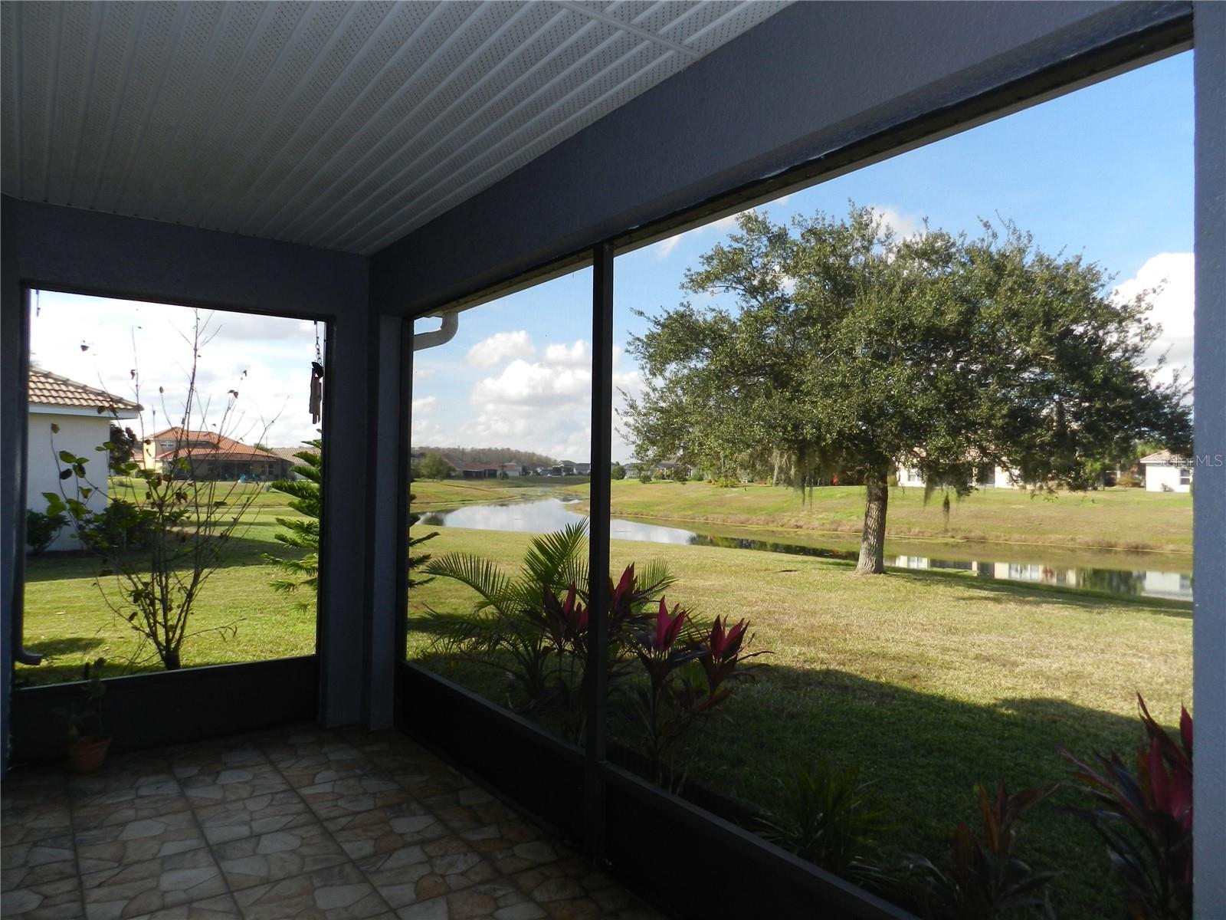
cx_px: 613
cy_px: 460
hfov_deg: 73.9
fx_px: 815
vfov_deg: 58.9
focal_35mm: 23
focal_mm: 4
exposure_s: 1/640
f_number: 3.4
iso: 160
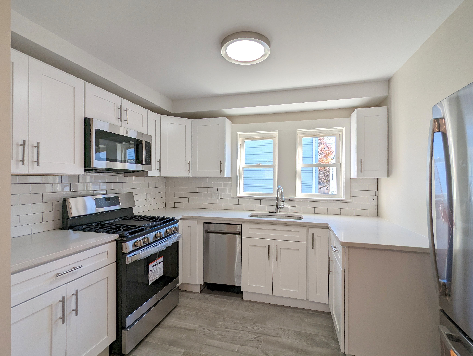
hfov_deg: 94.4
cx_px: 236
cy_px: 178
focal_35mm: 16
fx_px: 219
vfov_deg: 78.2
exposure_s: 1/201
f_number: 2.2
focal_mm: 2.35
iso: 51
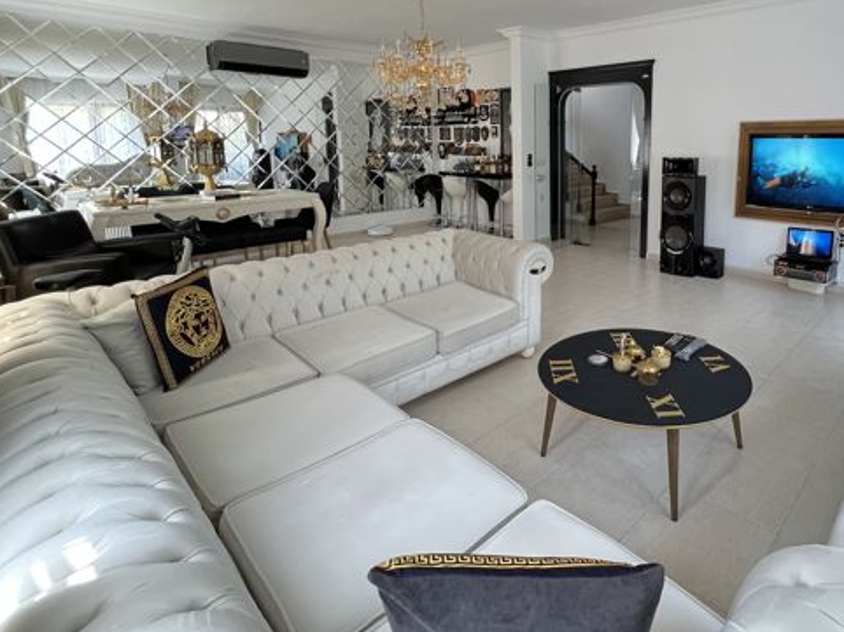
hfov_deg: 82.3
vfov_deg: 66.6
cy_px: 205
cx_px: 551
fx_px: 463
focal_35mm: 19
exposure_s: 1/99
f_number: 1.8
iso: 250
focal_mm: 1.57
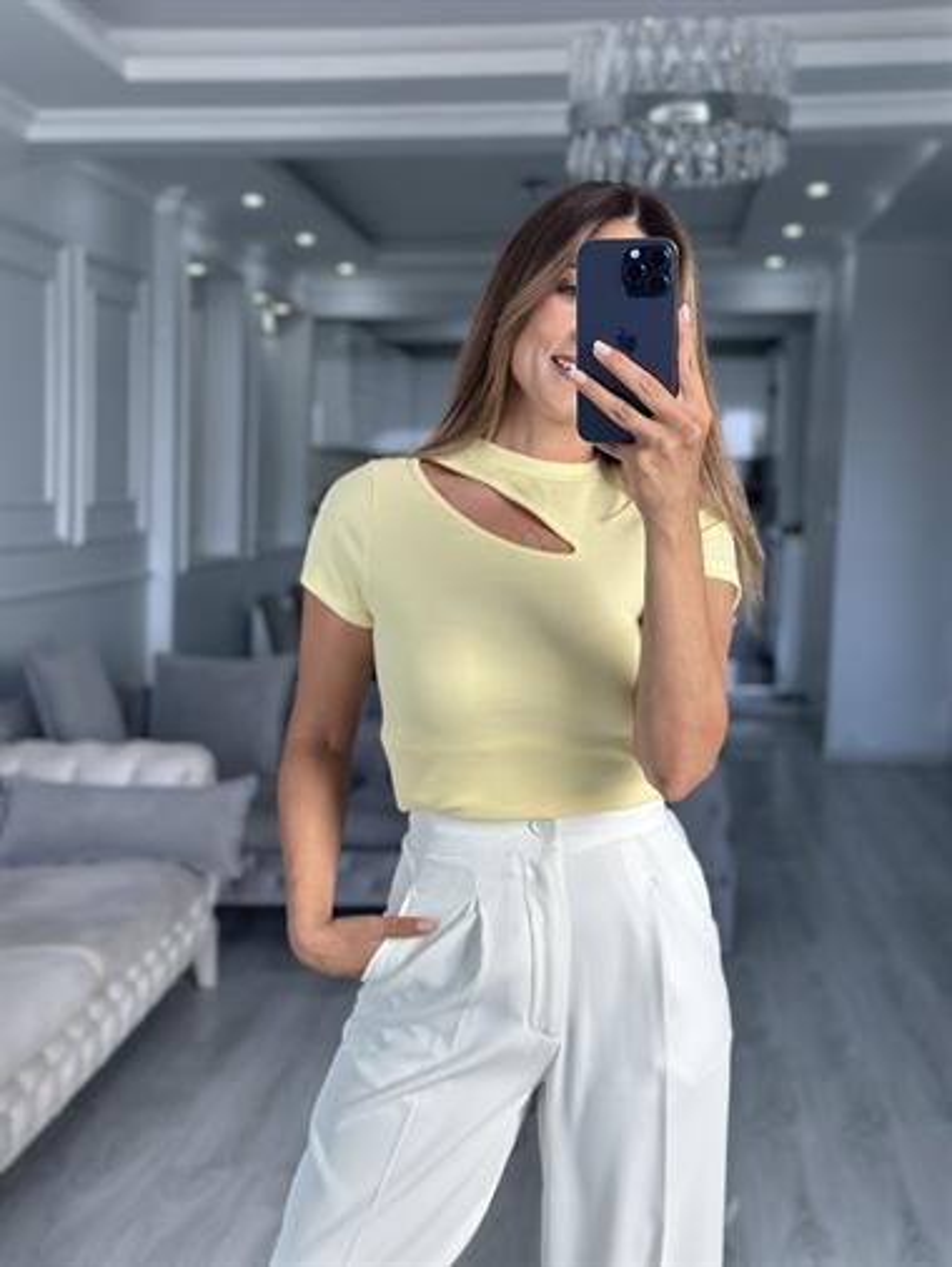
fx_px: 1759
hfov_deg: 30.3
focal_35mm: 48
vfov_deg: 39.6
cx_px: 476
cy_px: 634
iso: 80
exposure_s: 1/137
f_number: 1.78
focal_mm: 6.86
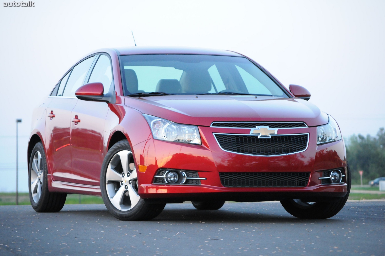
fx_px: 1763
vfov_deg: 8.3
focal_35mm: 165
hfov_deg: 12.5
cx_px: 192
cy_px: 128
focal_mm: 110
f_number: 5
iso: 2000
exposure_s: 1/100
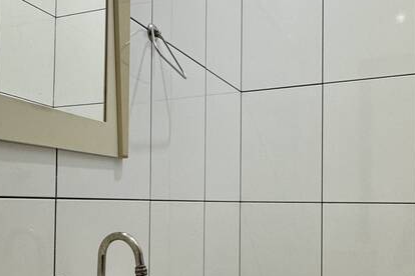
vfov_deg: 34.5
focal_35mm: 38
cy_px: 196
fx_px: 438
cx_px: 216
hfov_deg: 50.7
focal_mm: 2.22
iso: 160
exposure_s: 1/120
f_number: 2.2
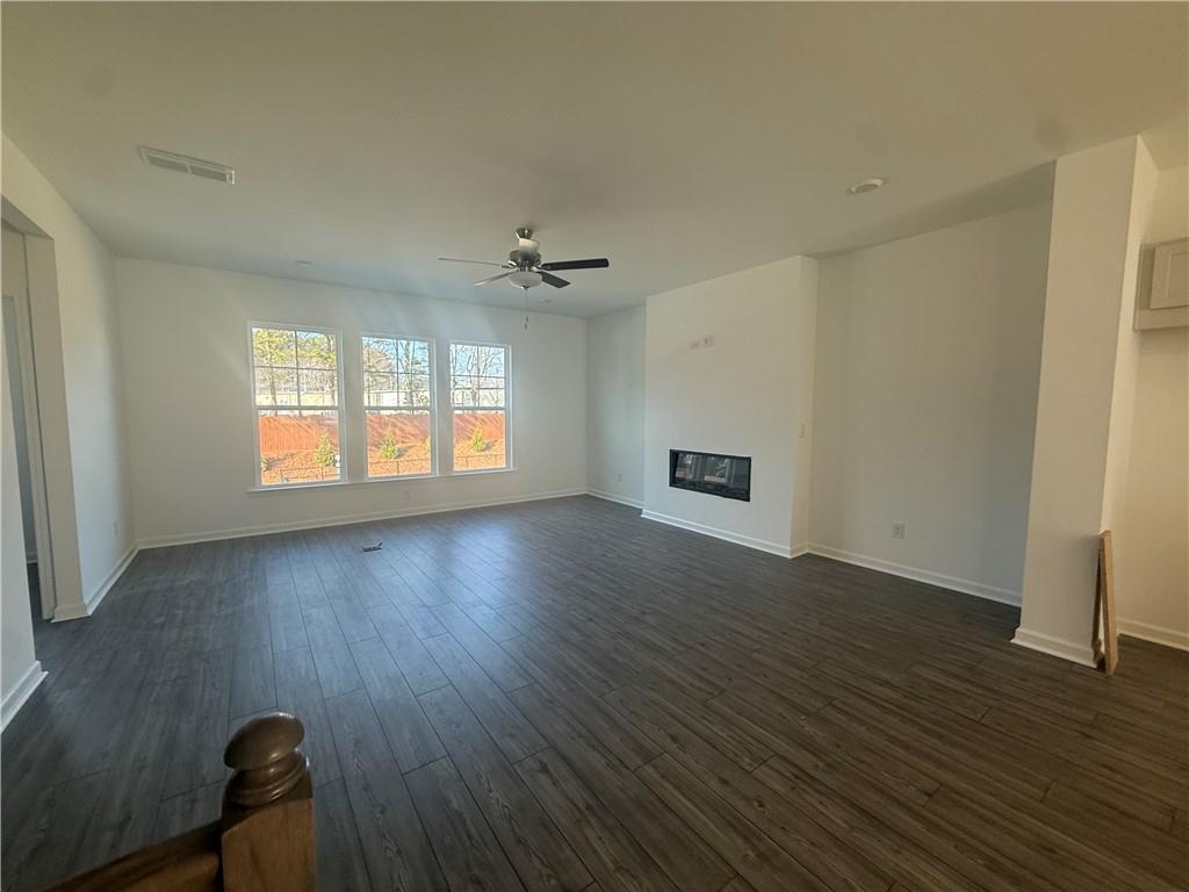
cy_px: 446
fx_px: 481
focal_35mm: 14
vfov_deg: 85.7
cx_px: 594
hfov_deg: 102.1
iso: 80
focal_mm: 2.22
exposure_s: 1/120
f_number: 2.2
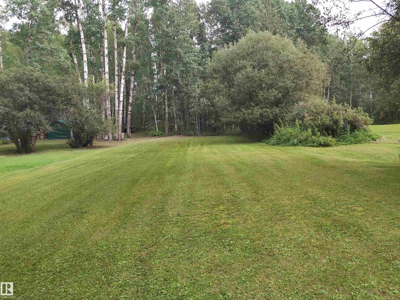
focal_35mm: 26
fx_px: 300
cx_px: 200
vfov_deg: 53.1
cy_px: 150
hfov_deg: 67.3
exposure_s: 1/474
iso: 64
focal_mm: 3.92
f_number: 1.7
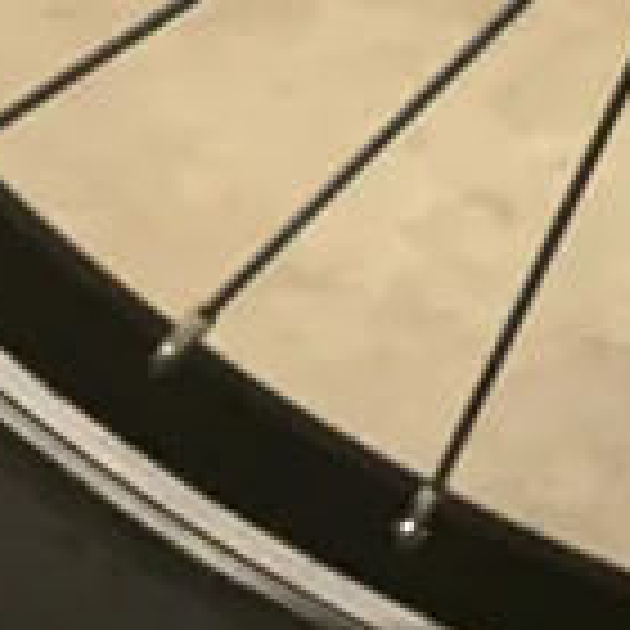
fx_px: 2903
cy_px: -522
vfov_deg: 11.5
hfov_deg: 11.4
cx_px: 1192
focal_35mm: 141
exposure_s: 1/25
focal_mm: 3.99
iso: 500
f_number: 1.8
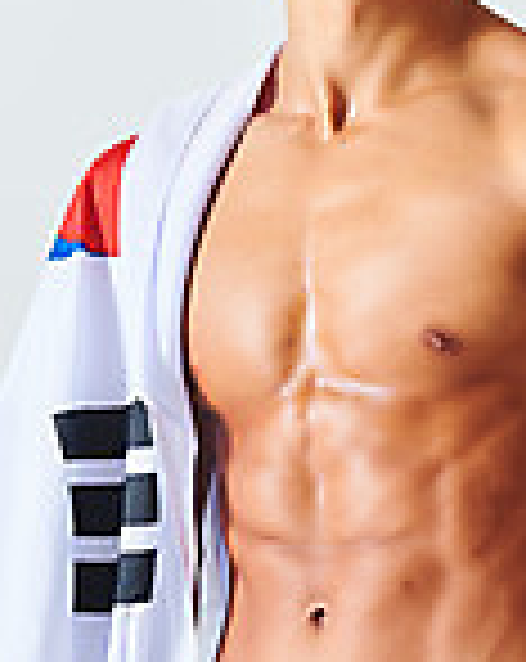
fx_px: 9994
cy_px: 221
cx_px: 384
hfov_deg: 3.0
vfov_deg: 3.8
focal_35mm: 512
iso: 100
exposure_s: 1/125
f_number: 11
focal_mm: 200
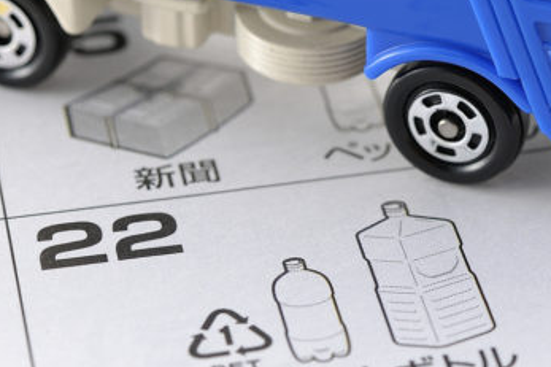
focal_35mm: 177
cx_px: 516
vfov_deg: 7.7
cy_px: 48
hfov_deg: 11.5
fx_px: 2708
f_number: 8
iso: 100
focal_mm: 60
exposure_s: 1/125
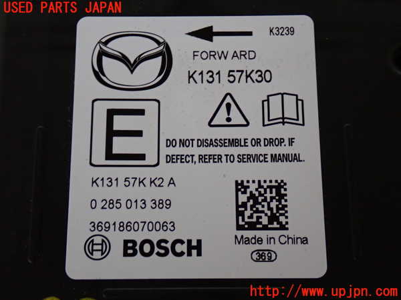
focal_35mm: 62
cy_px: 150
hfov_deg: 31.2
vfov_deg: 23.7
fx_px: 718
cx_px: 200
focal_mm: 11.09
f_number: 3.6
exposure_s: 1/40
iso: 800
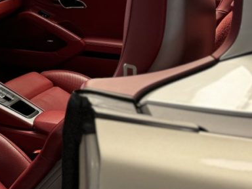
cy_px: 42
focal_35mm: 75
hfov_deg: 23.3
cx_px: -67
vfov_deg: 19.5
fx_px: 546
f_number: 1.78
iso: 160
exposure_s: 1/100
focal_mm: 6.76
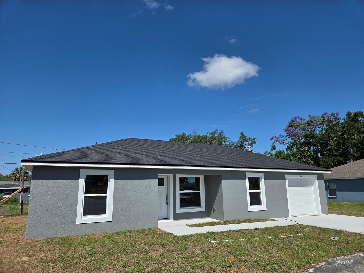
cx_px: 182
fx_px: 242
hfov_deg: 73.9
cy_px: 136
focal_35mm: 23
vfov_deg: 58.9
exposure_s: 1/7599
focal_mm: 5.4
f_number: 1.8
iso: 80
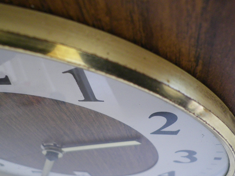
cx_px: 136
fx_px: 272
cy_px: 98
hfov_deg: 46.6
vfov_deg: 35.9
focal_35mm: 40
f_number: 2.6
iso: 250
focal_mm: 4.9
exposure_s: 1/60
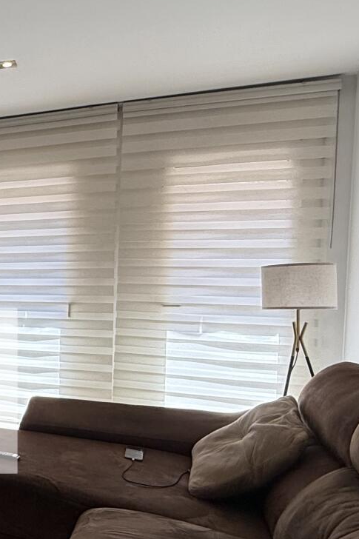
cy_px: 307
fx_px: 599
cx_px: -141
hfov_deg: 26.6
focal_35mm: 40
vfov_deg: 48.3
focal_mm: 2.22
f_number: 2.2
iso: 64
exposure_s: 1/202
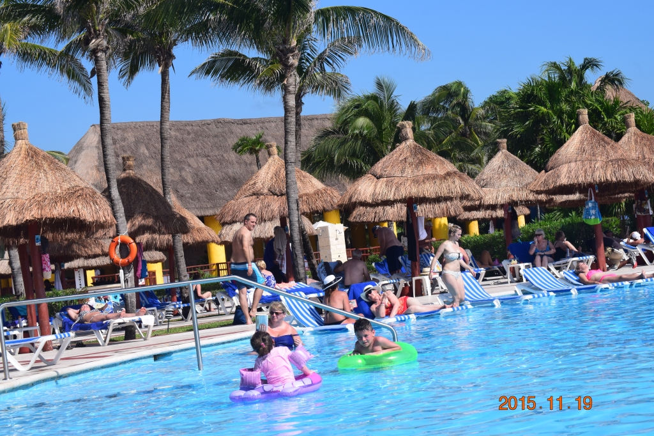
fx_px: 1498
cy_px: 218
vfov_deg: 16.5
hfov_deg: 24.6
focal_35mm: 82
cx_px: 327
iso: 320
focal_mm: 55
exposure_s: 1/500
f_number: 11
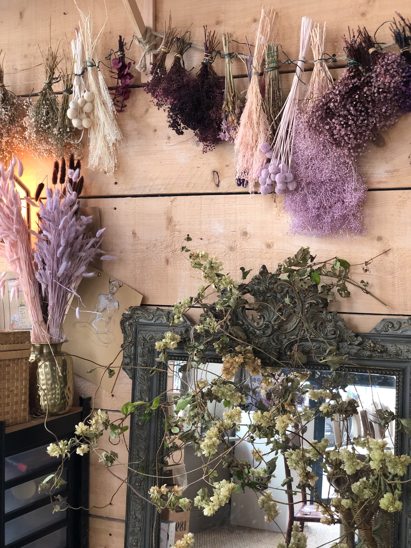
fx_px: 823
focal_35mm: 52
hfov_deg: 28.0
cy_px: 274
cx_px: 206
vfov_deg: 36.8
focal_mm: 6
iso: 64
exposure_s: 1/50
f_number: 2.4
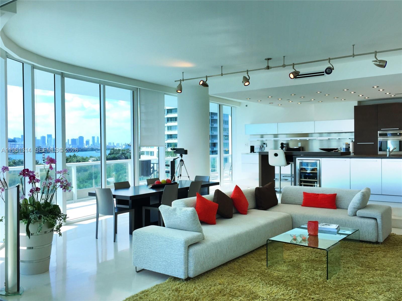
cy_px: 150
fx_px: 337
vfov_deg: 48.2
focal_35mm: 29
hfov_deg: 61.7
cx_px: 201
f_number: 2.2
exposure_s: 1/356
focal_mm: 4.15
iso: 32
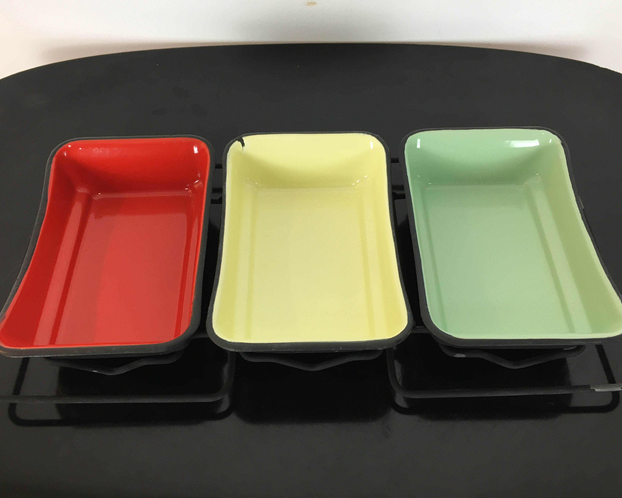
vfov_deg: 47.1
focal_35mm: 31
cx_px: 305
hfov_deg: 57.2
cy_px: 245
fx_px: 571
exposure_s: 1/33
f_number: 2.2
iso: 64
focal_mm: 4.15
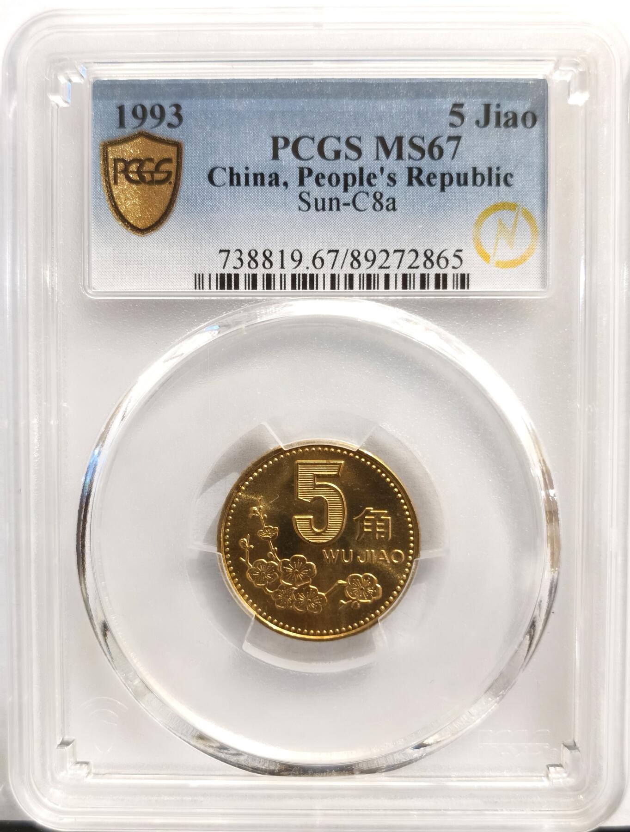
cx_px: 315
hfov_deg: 27.2
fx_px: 1302
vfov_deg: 35.4
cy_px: 416
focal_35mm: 54
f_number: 16
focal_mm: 5.56
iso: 320
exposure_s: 1/50
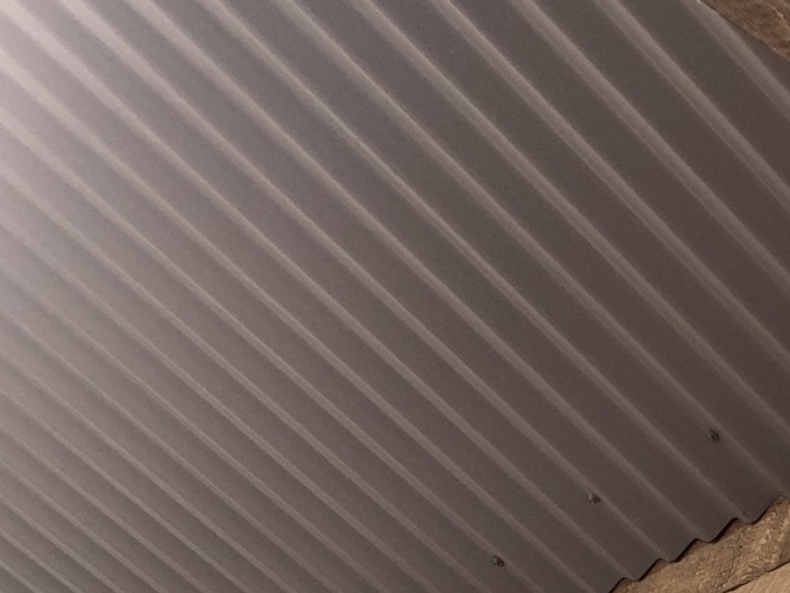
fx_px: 2009
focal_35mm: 88
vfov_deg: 15.3
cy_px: 938
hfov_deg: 19.7
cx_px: 1137
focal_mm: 4.25
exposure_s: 1/121
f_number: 1.8
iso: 80
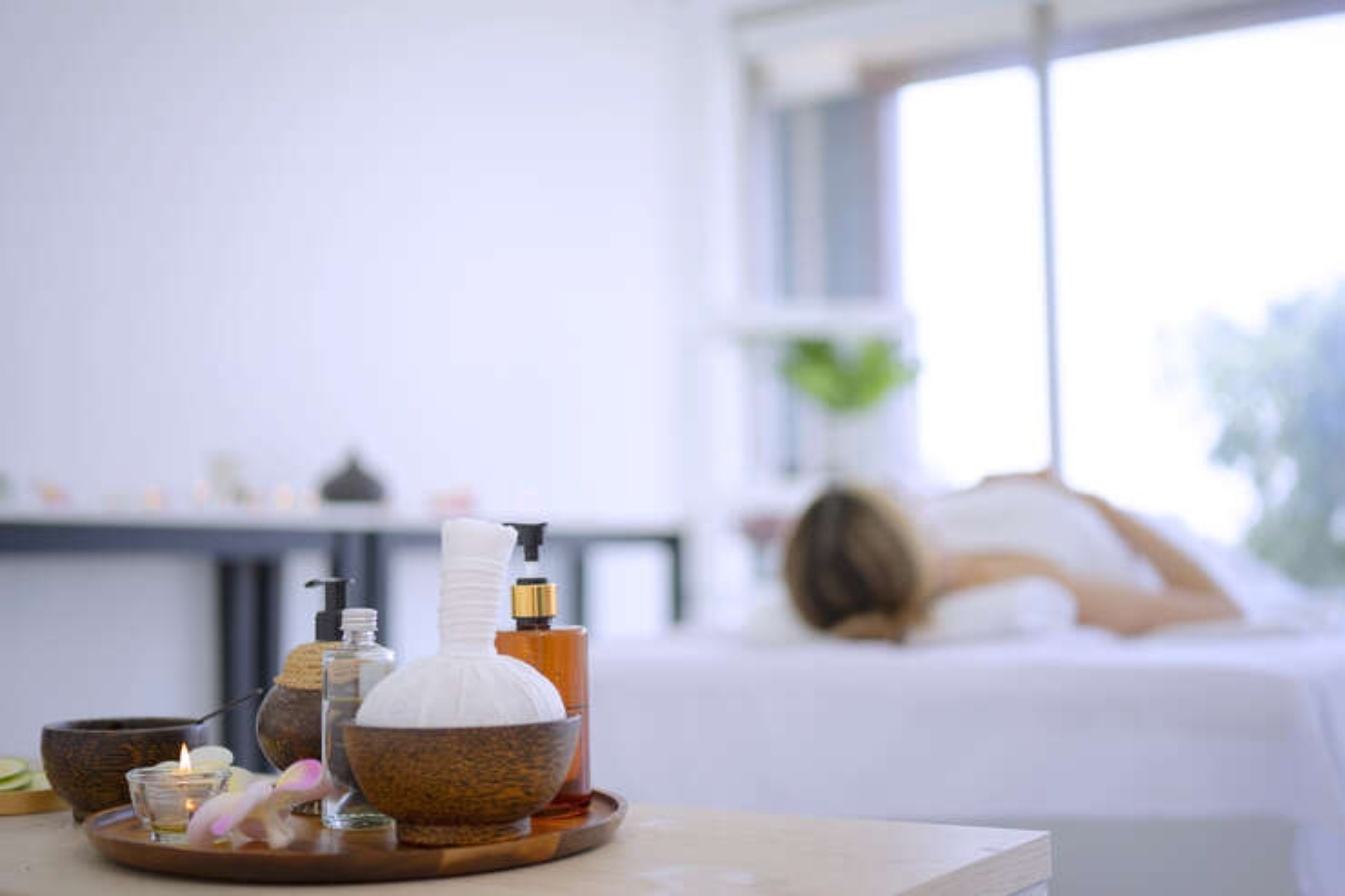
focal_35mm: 45
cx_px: 672
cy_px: 448
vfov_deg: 29.9
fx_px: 1681
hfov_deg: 43.6
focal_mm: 45
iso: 100
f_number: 1.8
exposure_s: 1/400
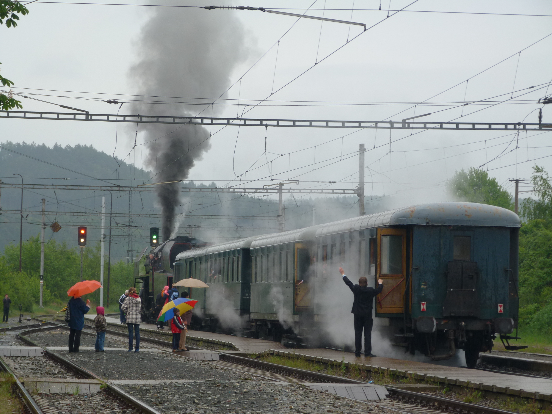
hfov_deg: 11.8
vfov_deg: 8.9
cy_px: 207
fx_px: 2663
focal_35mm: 167
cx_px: 276
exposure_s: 1/80
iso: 80
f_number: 3.7
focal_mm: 30.1
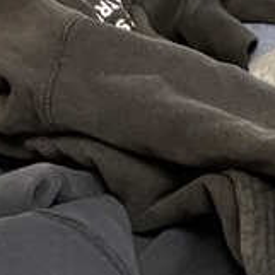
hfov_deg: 11.2
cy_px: 547
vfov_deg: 10.9
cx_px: 487
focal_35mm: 146
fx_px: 1312
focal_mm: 4.25
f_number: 1.8
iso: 320
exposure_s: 1/60
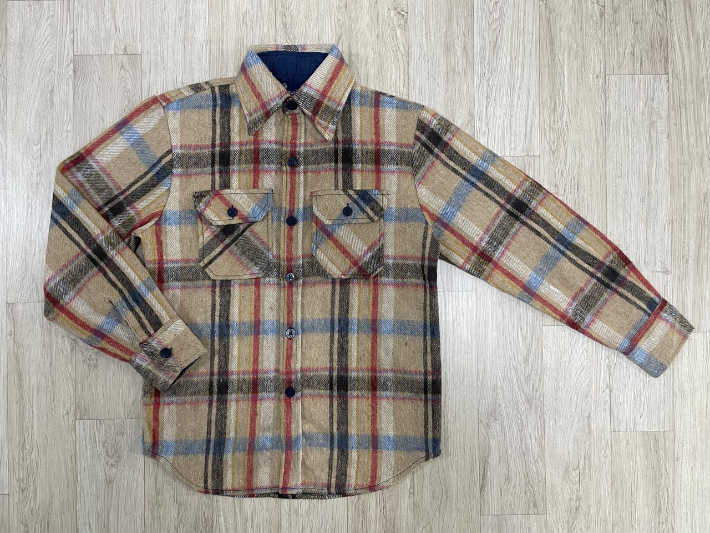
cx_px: 355
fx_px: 533
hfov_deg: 67.3
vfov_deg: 53.1
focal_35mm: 26
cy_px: 266
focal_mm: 4.2
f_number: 1.6
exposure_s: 1/60
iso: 100
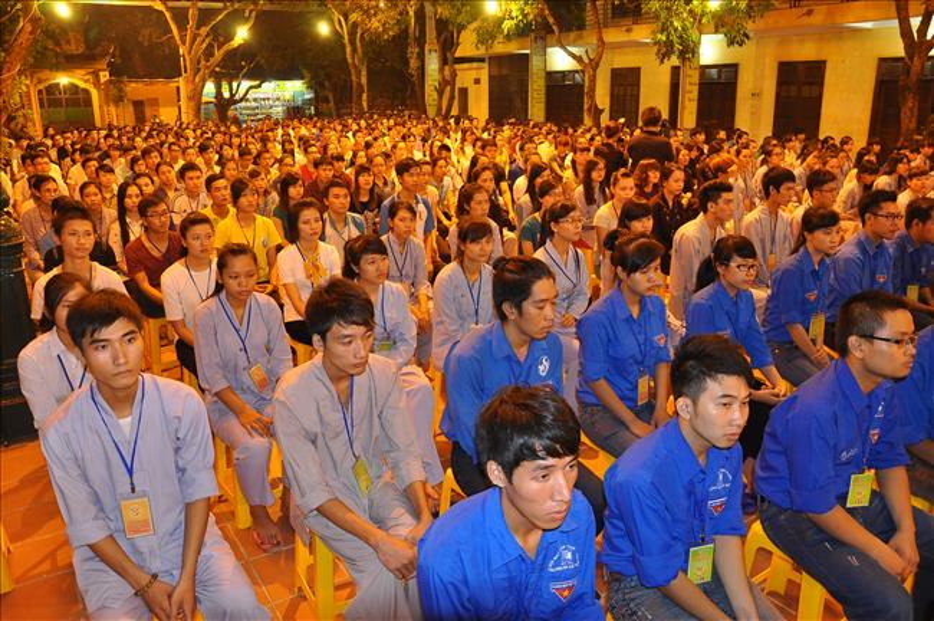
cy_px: 310
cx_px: 467
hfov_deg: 67.4
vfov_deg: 47.8
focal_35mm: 27
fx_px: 700
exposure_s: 1/10
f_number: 3.5
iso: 800
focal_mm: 18
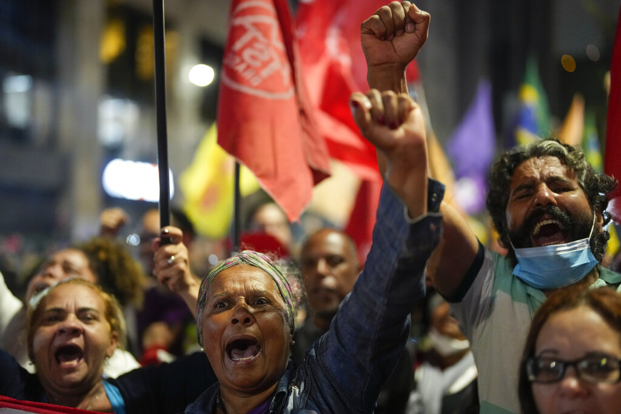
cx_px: 310
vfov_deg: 27.0
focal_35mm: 50
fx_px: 863
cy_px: 207
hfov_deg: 39.6
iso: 3200
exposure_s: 1/200
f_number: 1.2
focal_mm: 50
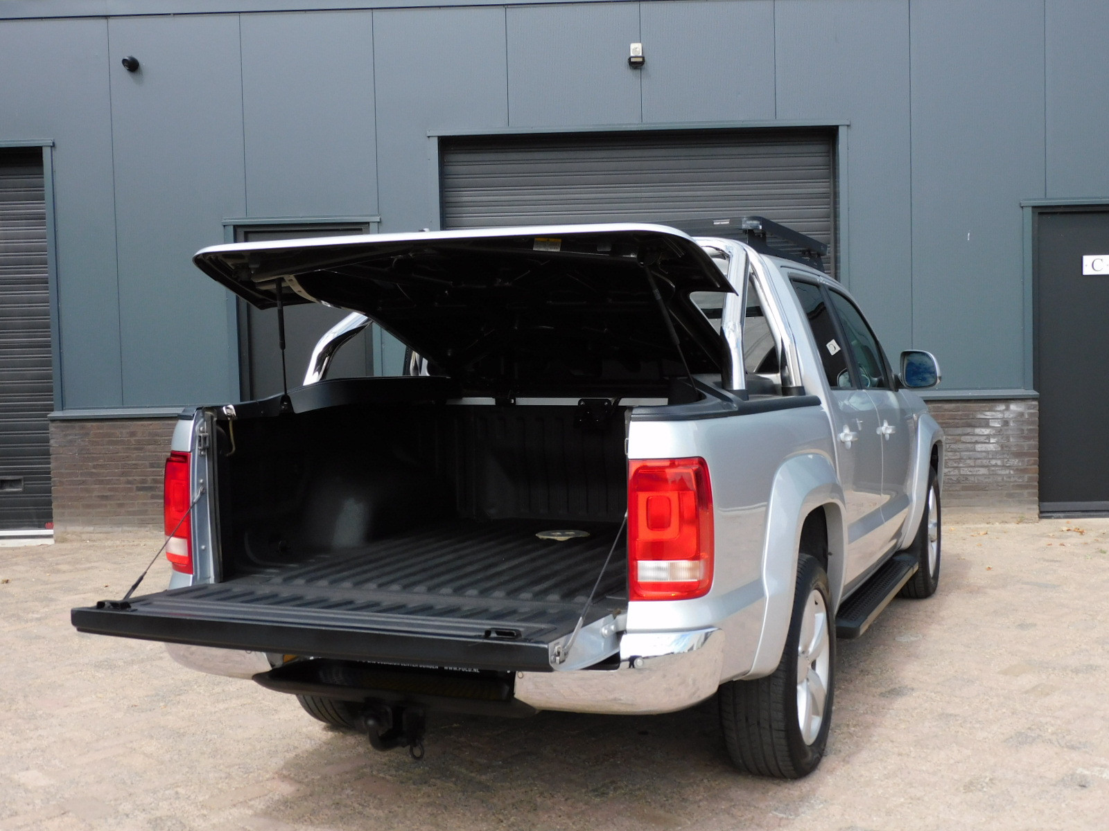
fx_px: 1281
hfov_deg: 46.8
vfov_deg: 36.0
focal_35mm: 40
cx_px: 554
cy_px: 416
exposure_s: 1/500
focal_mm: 7.2
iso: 125
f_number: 3.8
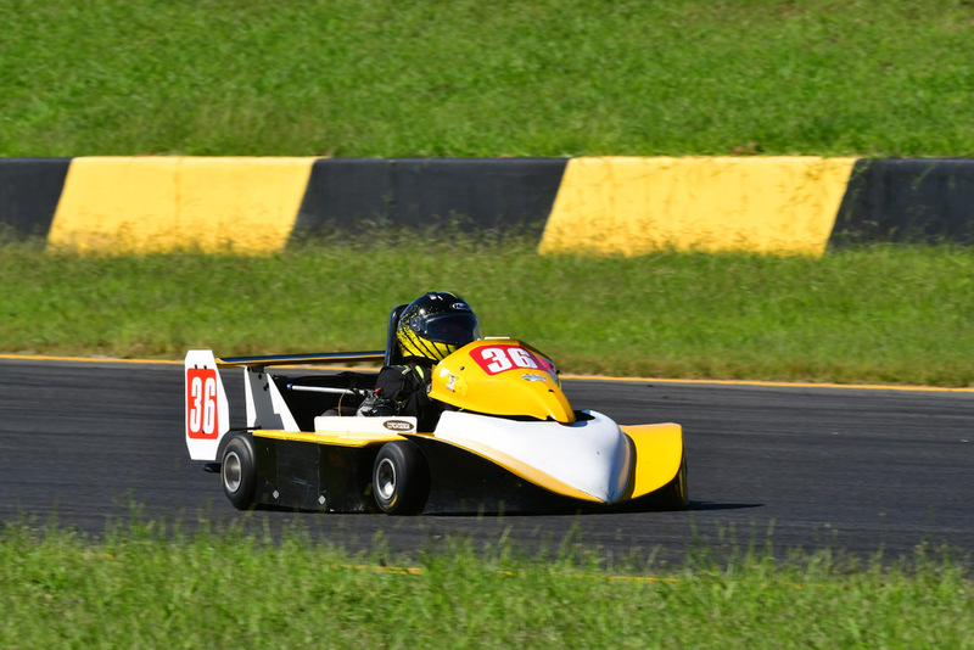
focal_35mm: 435
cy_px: 325
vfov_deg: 3.2
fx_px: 11773
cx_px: 487
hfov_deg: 4.7
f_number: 13
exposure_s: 1/640
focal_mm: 290
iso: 500
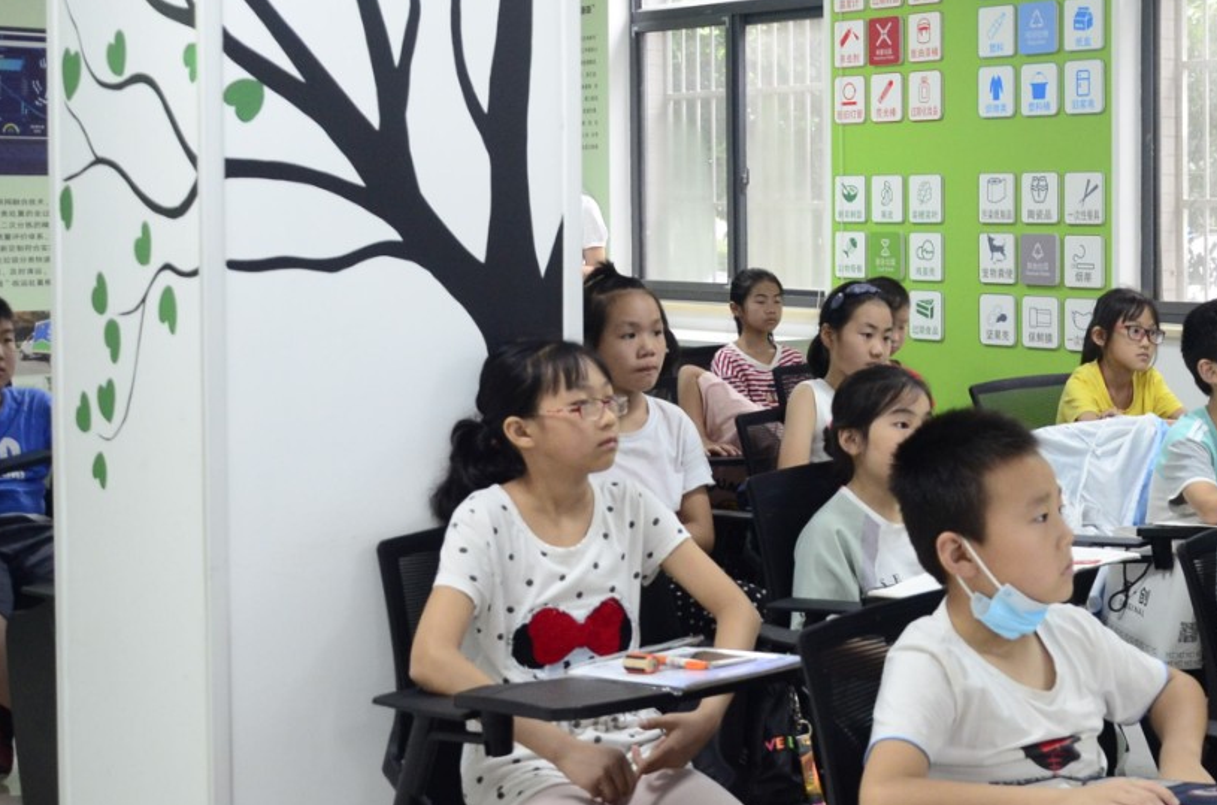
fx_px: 1787
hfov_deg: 35.0
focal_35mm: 53
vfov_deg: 25.2
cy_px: 241
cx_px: 1144
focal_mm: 18
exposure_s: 1/50
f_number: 4.5
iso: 1000
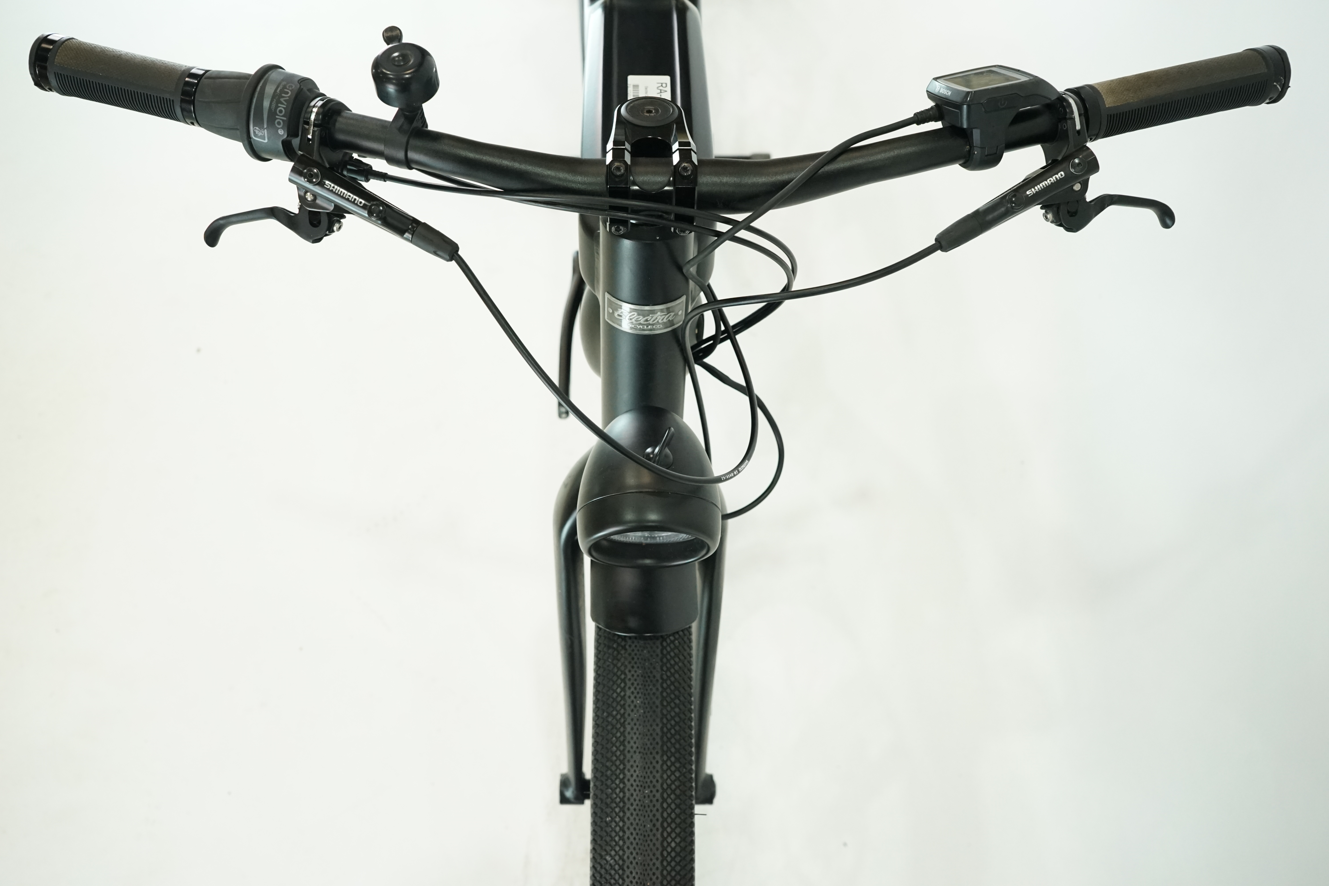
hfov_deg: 58.7
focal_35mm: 32
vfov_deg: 41.1
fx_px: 1181
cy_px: 443
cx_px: 664
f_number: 6.3
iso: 2500
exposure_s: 1/200
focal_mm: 32
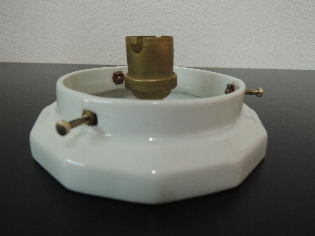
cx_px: 158
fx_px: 218
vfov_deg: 56.8
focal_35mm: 24
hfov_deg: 71.6
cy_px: 118
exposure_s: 1/30
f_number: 2.8
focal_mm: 4.3
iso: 280
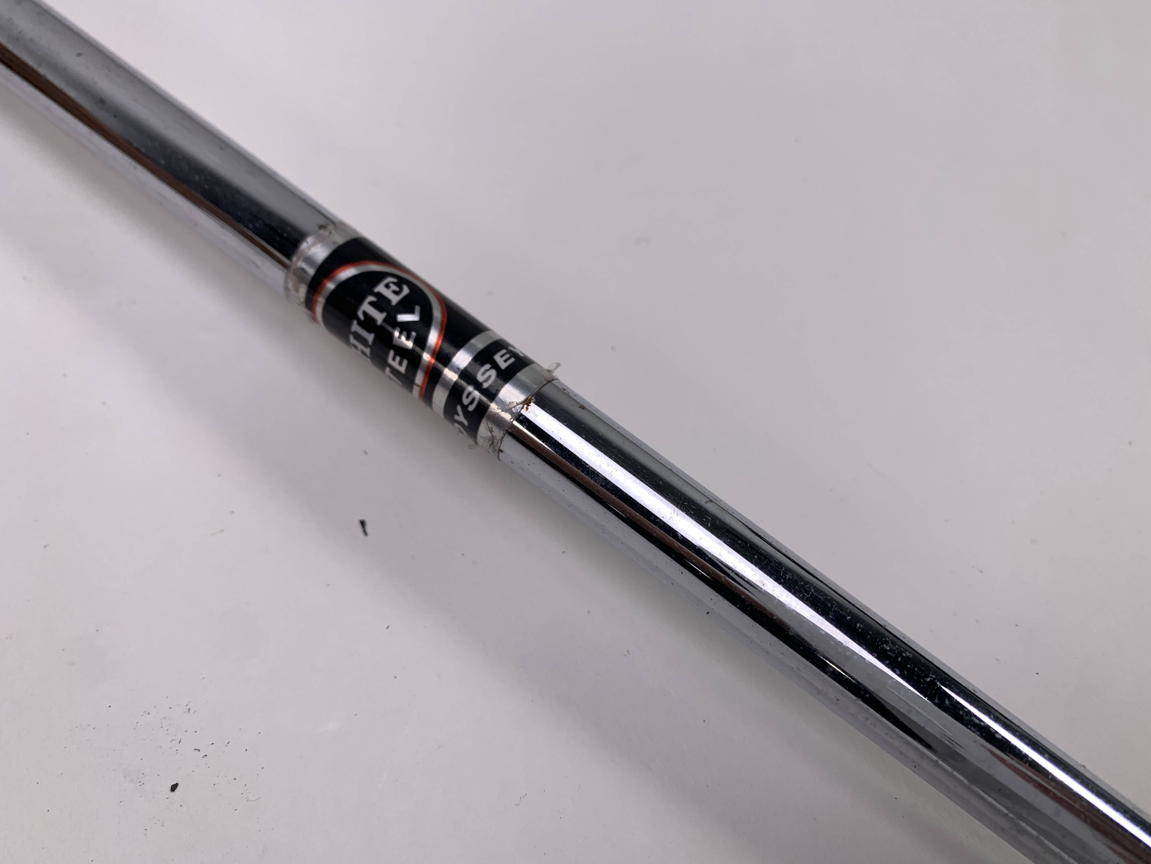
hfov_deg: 67.3
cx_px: 576
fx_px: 865
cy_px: 432
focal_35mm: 26
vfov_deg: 53.1
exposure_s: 1/420
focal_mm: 4.25
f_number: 1.8
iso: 25
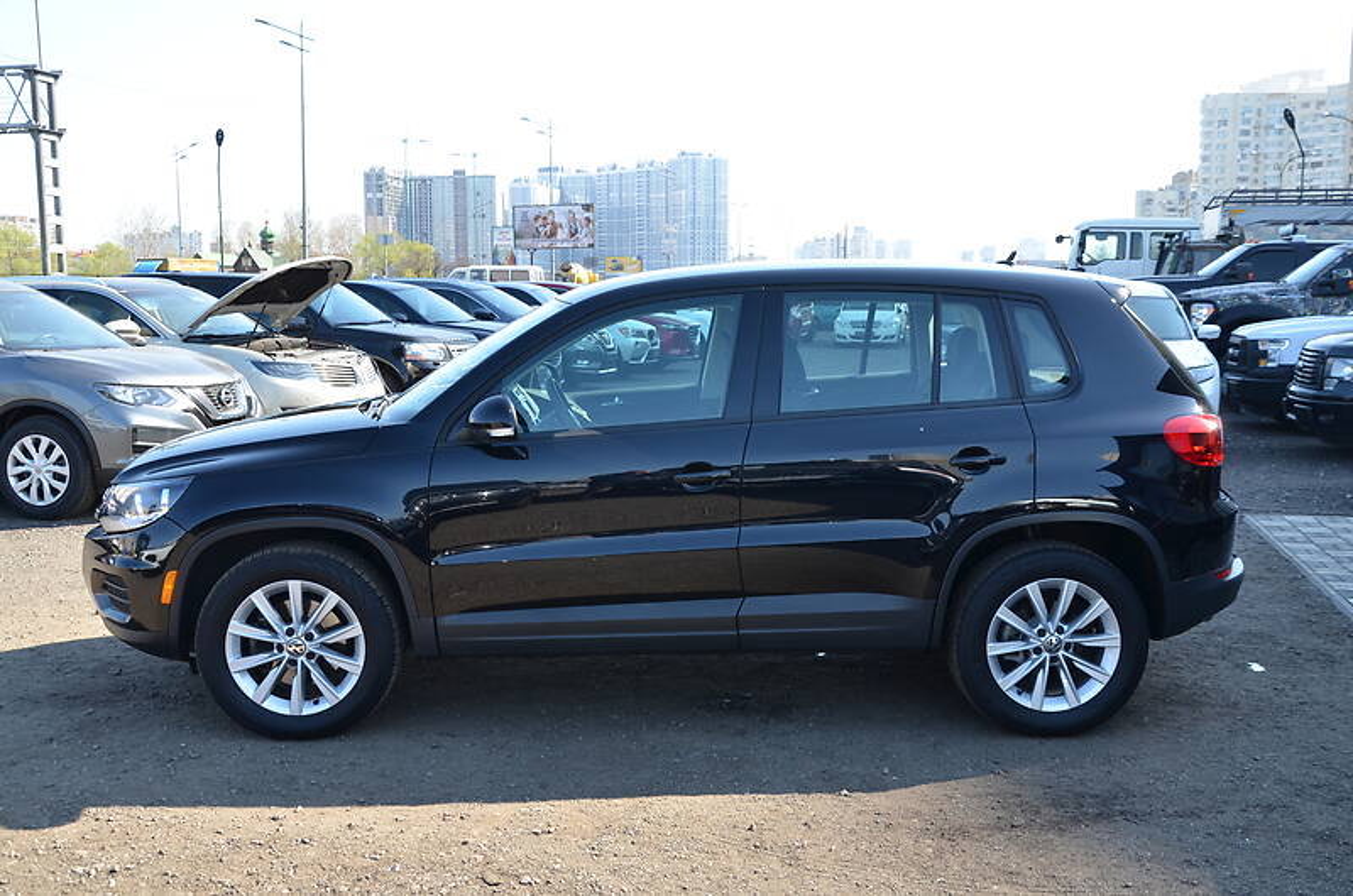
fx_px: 1350
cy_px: 448
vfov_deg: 36.7
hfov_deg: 53.2
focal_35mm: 36
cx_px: 676
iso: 200
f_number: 7.1
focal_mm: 24
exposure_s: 1/200
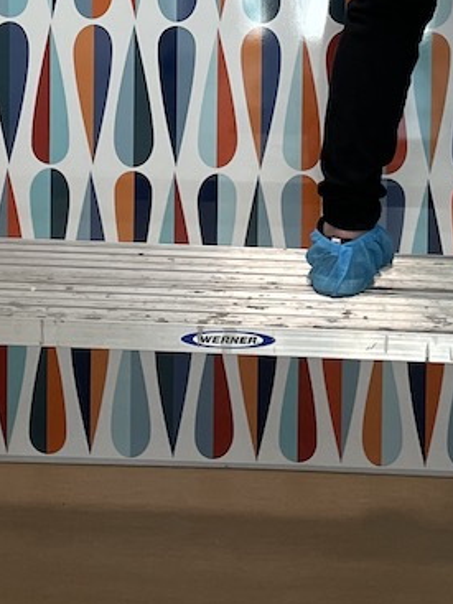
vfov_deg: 18.3
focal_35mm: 102
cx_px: 201
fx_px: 1781
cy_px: -123
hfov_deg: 14.5
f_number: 1.6
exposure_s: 1/120
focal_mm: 4.2
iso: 100
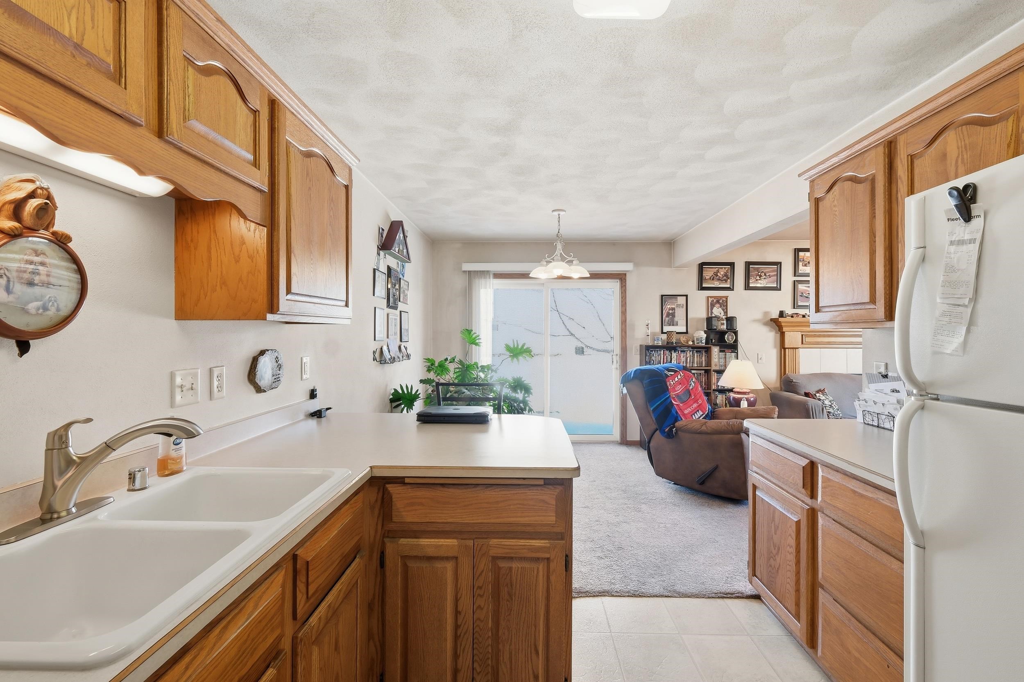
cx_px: 512
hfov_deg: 100.4
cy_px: 341
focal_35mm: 15
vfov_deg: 77.3
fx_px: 427
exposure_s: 1/8
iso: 160
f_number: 9
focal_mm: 10
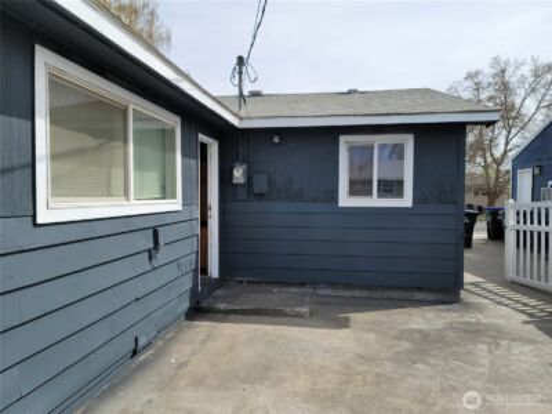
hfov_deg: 69.4
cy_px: 207
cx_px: 276
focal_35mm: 25
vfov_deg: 54.9
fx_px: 399
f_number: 1.8
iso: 20
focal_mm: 7
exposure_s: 1/1011
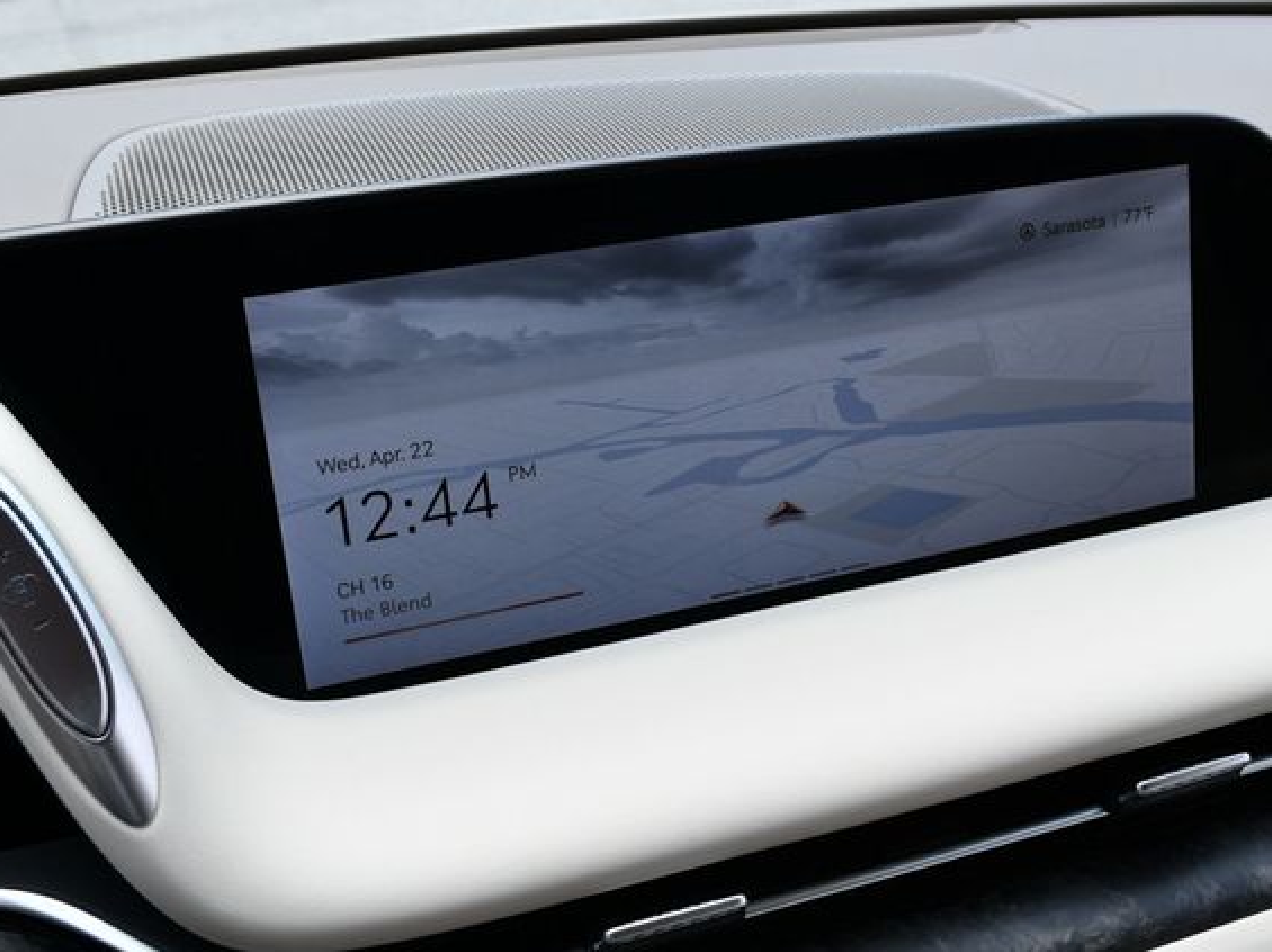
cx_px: 707
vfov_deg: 30.2
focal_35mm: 48
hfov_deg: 39.6
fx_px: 1763
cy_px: 479
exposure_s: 1/250
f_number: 6.3
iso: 200
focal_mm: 22
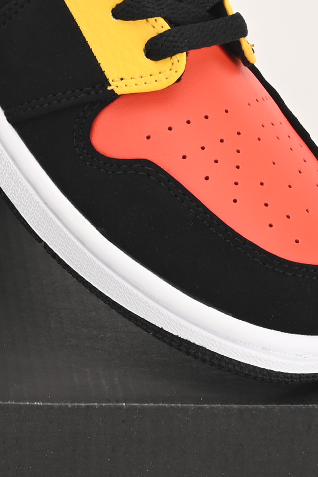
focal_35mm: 200
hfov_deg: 6.8
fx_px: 2649
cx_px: -150
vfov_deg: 10.3
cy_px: 115
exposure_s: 1/200
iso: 100
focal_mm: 43
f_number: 11
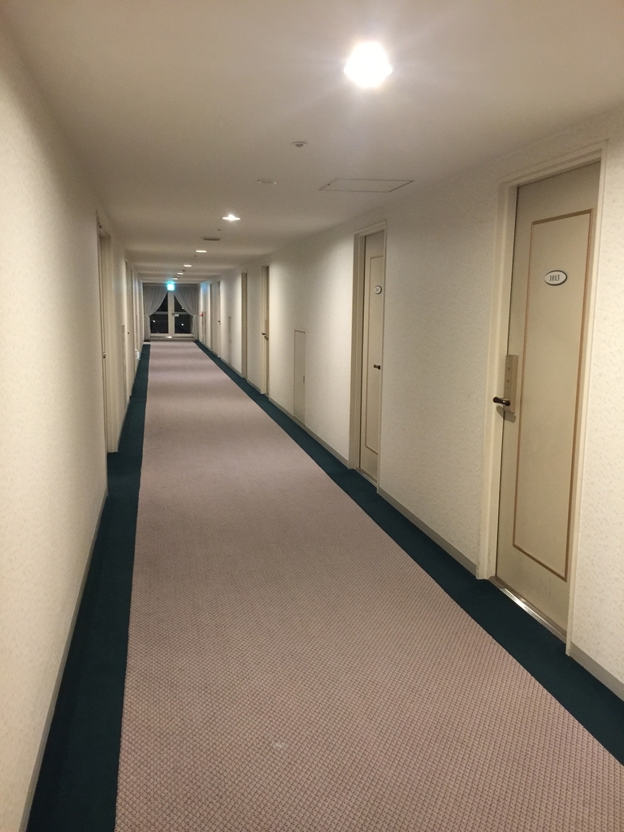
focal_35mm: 29
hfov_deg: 48.2
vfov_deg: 61.7
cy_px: 416
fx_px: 697
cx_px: 312
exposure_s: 1/10
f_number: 2.2
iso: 125
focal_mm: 4.15
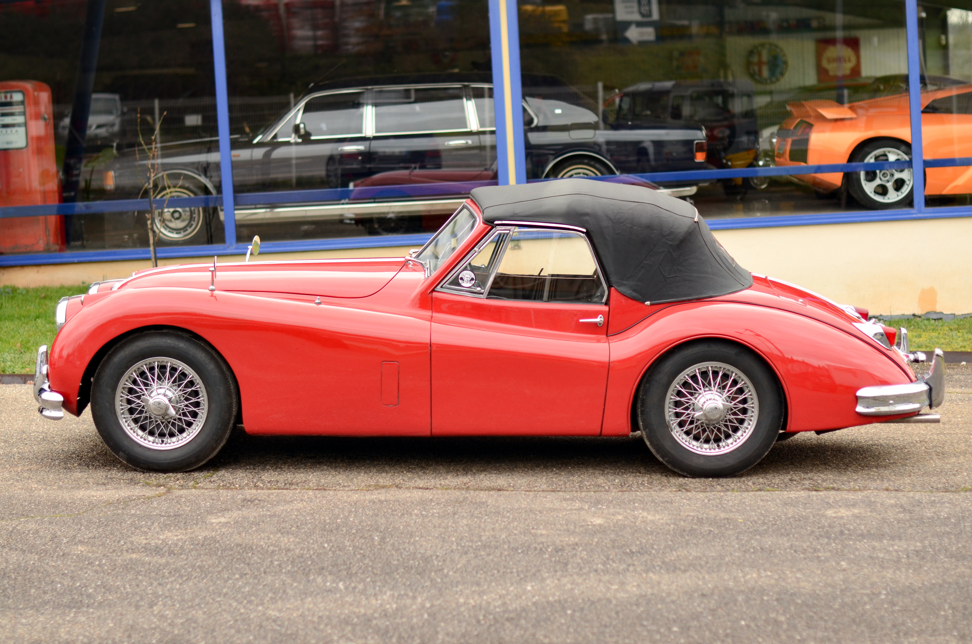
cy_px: 322
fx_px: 2021
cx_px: 486
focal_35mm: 75
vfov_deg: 18.1
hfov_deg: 27.0
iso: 320
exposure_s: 1/800
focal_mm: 50
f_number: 2
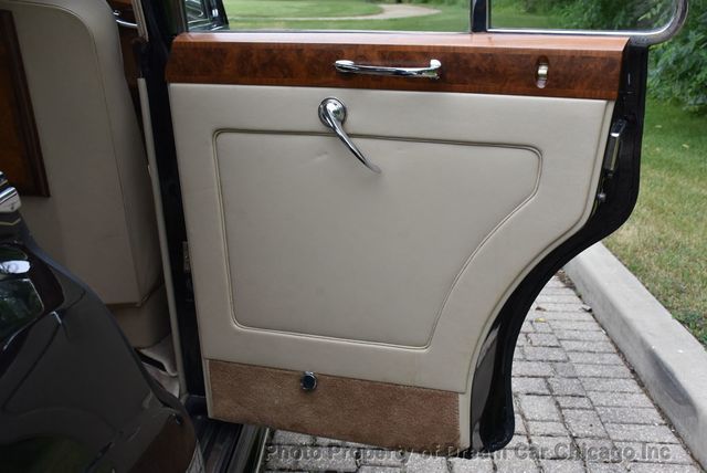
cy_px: 236
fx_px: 767
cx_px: 354
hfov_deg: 49.5
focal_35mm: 39
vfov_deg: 34.3
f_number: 8
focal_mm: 26
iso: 720
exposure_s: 1/500
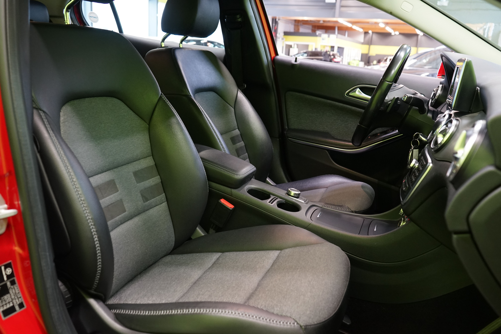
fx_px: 445
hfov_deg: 58.7
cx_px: 250
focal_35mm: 32
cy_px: 167
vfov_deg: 41.1
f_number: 5
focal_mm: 32
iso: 2000
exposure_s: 1/20
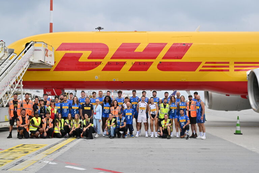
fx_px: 360
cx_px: 130
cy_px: 86
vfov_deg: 27.0
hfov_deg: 39.6
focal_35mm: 50
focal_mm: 50
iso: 400
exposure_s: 1/500
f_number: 13
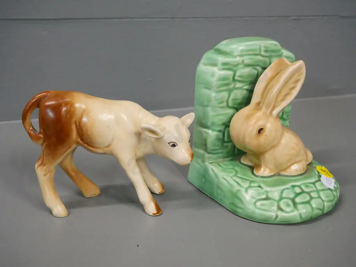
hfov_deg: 42.9
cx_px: 178
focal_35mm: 44
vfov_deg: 32.9
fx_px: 453
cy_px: 134
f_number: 6.3
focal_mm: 22
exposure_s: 1/80
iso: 3200
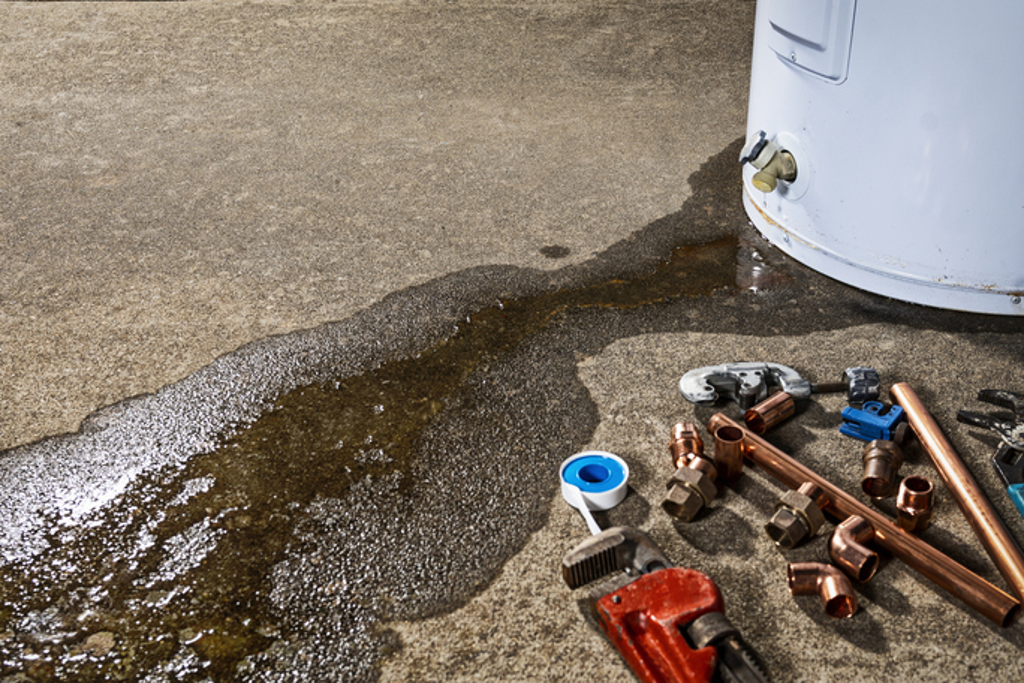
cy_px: 342
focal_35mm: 46
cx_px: 512
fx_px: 1323
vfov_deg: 28.9
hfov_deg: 42.3
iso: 100
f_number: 5.6
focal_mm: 31
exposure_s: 1/125
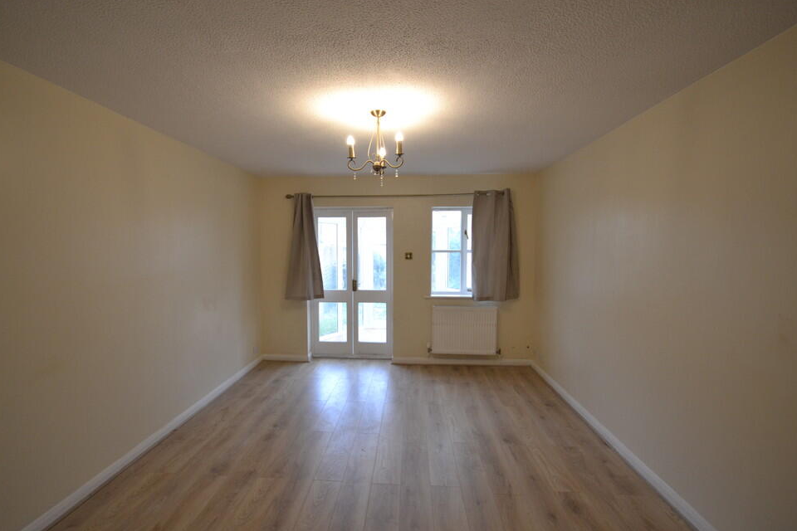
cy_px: 272
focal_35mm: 16
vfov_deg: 73.7
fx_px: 354
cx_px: 380
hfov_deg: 96.7
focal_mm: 10
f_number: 4
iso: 560
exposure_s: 1/60
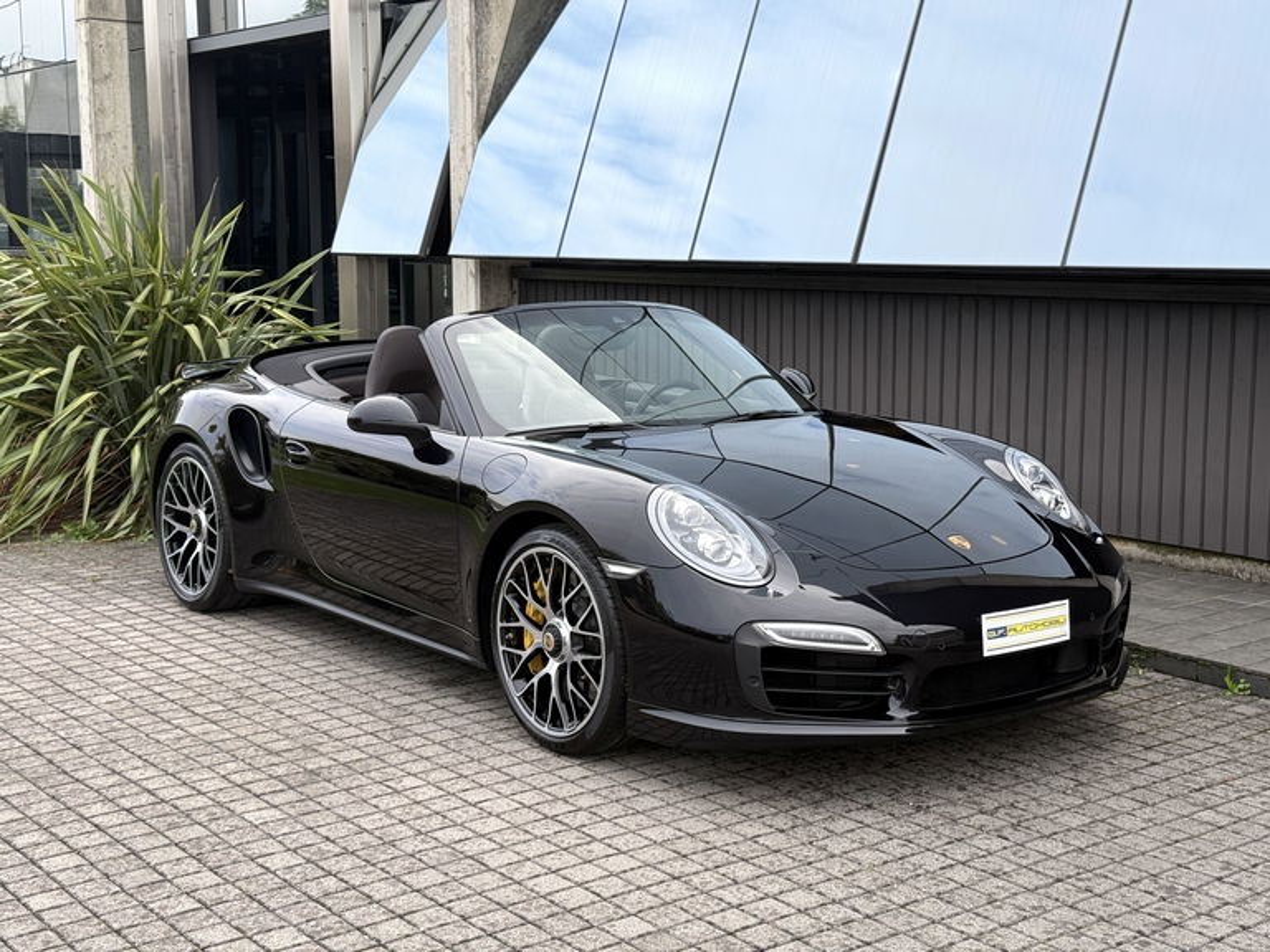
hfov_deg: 39.7
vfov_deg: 30.3
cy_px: 476
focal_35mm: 48
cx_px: 635
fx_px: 1761
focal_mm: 6.76
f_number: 1.78
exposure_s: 1/769
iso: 64
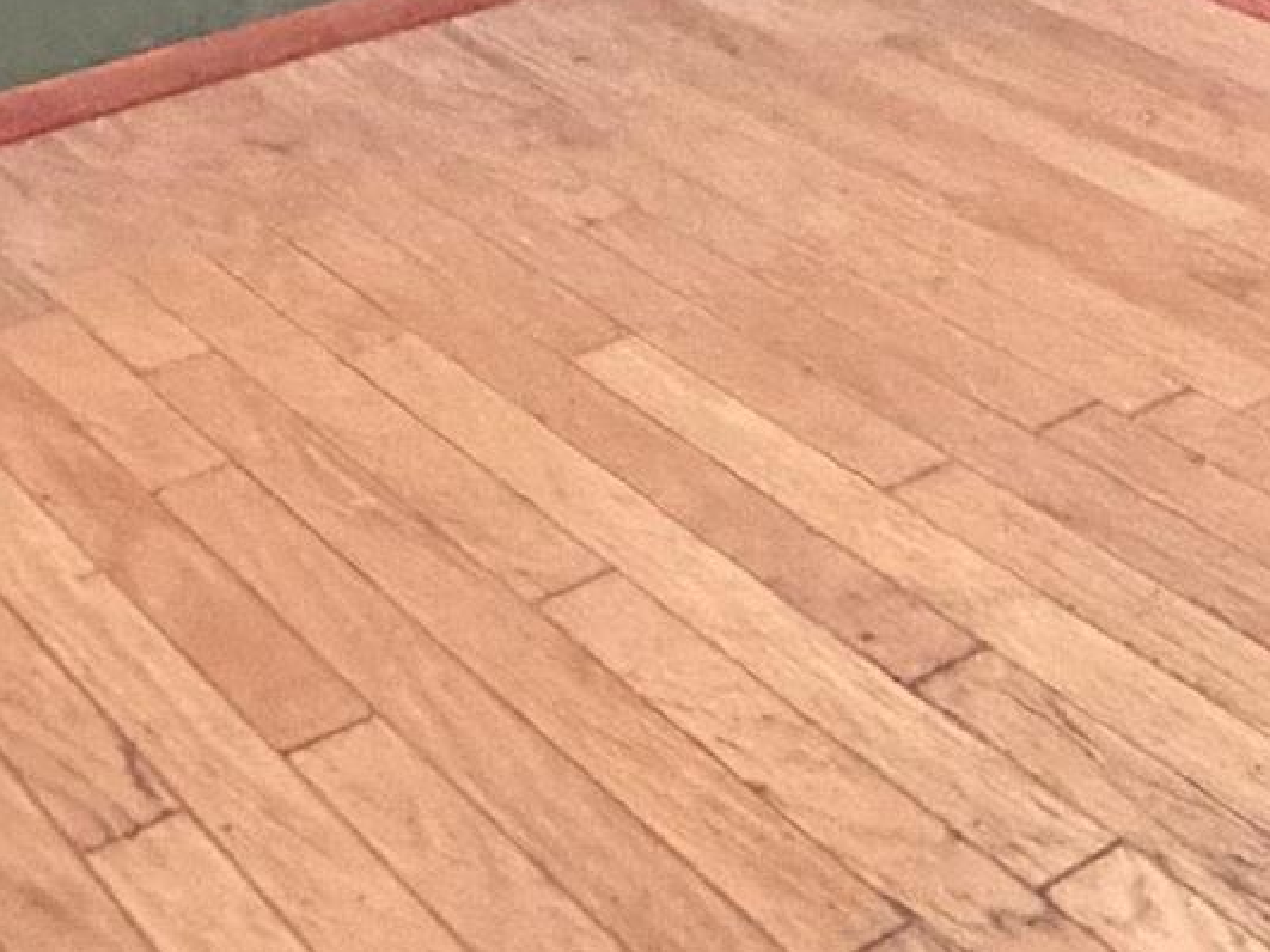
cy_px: -947
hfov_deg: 23.1
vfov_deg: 14.9
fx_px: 2971
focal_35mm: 81
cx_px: 1299
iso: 800
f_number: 2.2
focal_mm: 2.22
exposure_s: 1/60
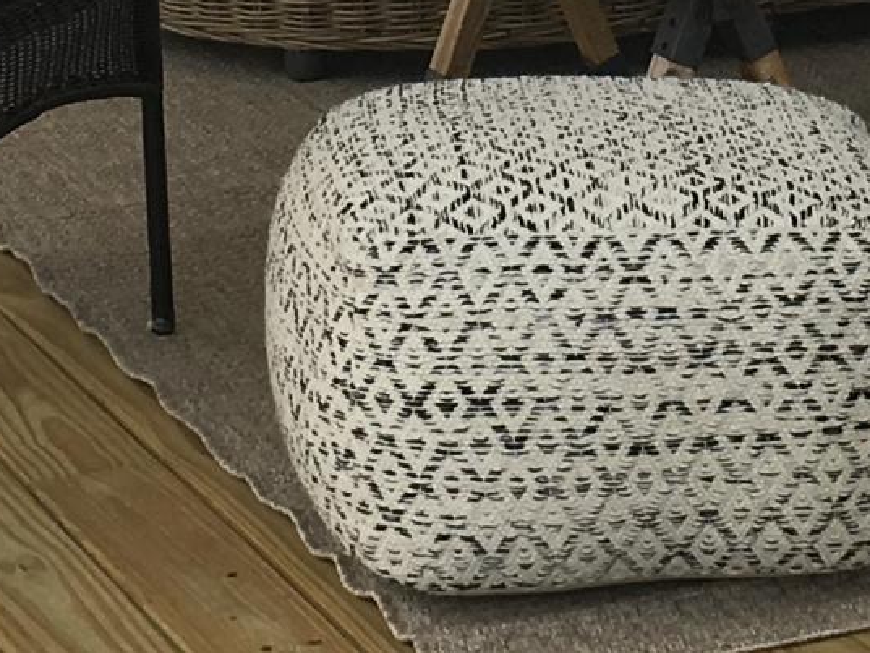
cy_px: -322
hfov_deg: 12.2
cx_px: 515
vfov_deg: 8.9
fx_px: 4072
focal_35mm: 162
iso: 25
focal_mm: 4.15
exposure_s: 1/986
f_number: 2.2
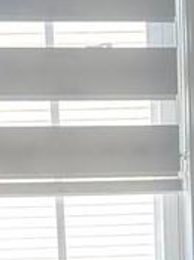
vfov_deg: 12.2
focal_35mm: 149
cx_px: 113
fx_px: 1116
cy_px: 465
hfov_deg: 9.9
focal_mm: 6.86
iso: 100
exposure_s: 1/145
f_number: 1.78
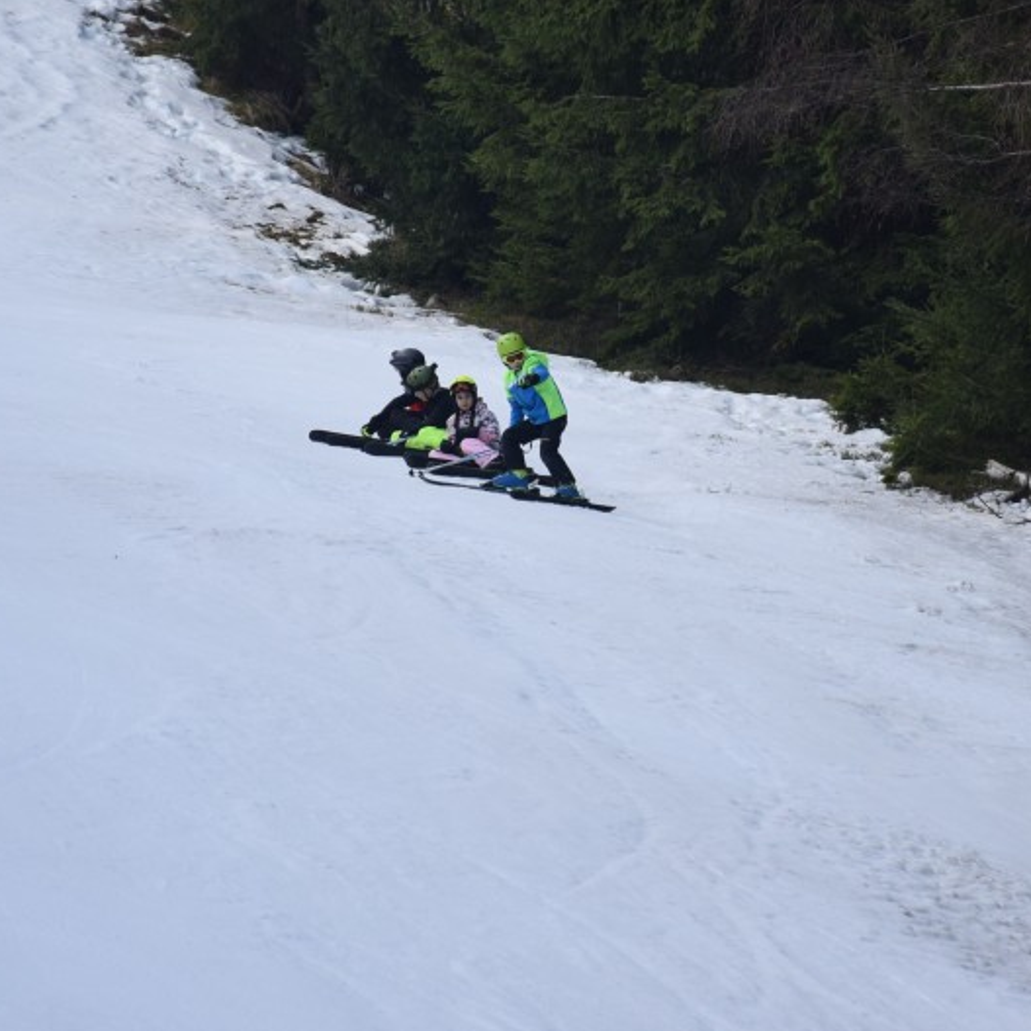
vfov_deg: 5.0
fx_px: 11693
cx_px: 569
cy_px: 445
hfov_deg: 5.0
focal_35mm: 347
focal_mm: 140
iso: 640
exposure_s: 1/1000
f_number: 5.6
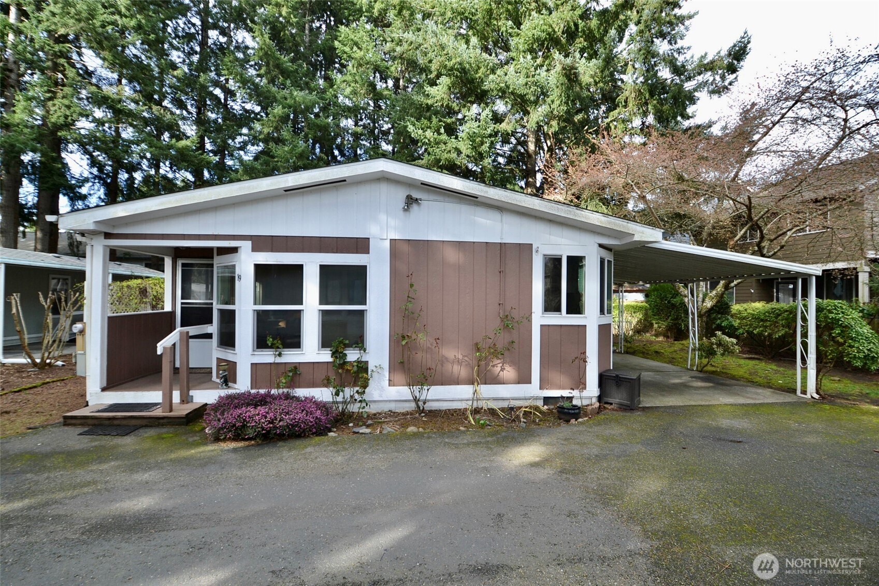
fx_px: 366
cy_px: 293
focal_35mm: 15
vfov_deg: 77.3
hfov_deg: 100.4
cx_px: 440
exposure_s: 1/125
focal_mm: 10
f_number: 5.6
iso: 180
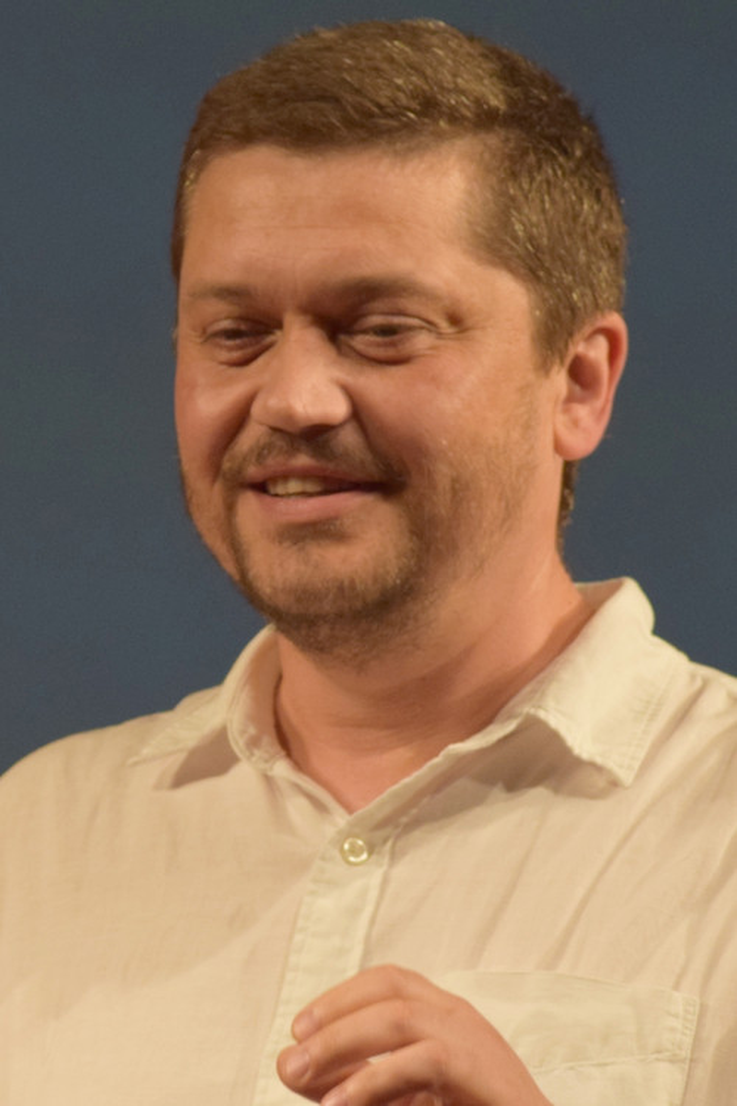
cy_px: 553
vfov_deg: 9.5
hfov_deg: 6.3
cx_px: 368
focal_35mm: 218
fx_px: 6679
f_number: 5
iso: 800
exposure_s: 1/250
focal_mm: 145
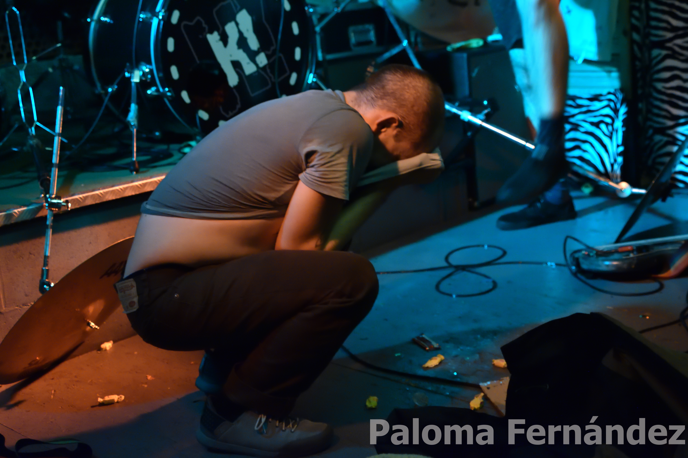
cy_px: 229
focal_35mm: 52
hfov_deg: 37.9
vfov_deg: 25.8
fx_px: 1003
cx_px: 344
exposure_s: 1/30
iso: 3200
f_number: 4
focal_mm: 35
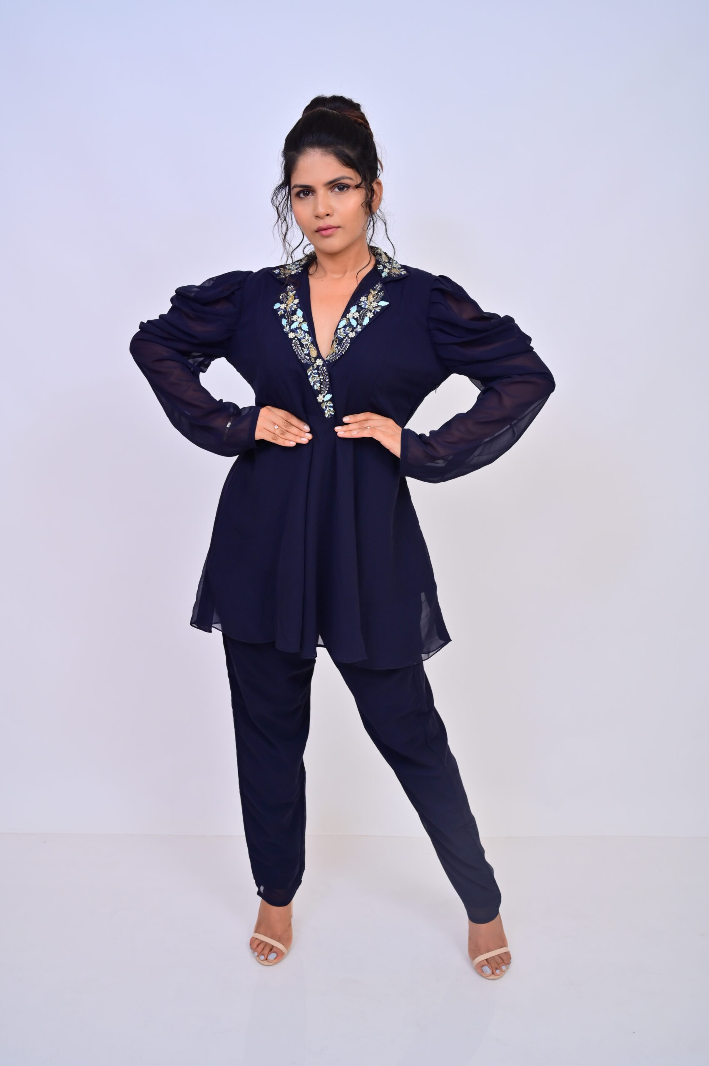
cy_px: 533
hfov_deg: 35.9
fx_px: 1095
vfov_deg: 51.9
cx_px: 354
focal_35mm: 37
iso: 200
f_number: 4.5
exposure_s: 1/125
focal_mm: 37
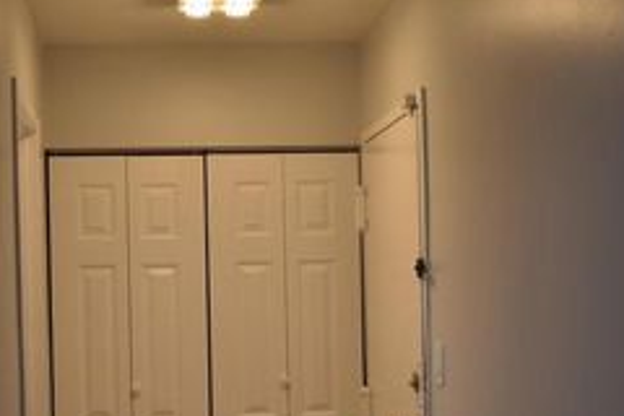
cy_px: 344
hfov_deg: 27.0
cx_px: 270
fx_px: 1300
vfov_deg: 18.0
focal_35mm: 75
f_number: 3.8
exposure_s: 1/40
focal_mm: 24
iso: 110
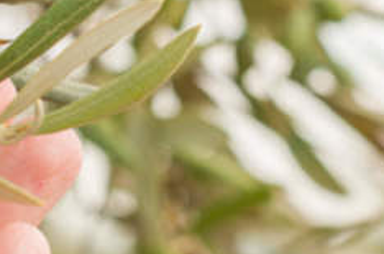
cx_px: 85
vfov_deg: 7.1
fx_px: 2044
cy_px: 100
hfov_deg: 10.7
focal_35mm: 192
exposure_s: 1/200
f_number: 5.6
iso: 200
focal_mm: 50
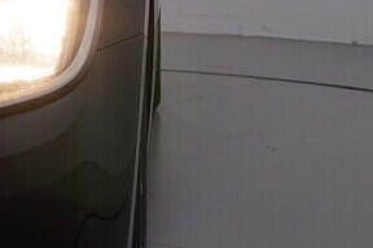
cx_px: 135
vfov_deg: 10.7
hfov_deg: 16.0
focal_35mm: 128
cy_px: 176
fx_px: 1326
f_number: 5.6
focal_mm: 24
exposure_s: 1/160
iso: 125
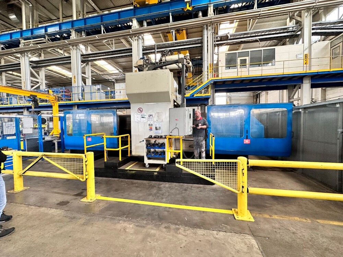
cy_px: 128
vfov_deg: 85.7
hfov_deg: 102.1
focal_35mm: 14
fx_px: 139
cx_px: 172
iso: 200
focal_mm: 2.22
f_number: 2.2
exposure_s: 1/100
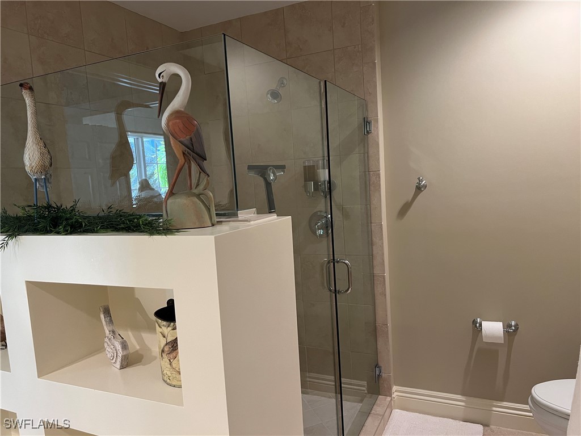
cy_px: 218
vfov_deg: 53.1
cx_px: 290
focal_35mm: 26
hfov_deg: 67.3
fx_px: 436
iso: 200
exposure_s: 1/60
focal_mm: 5.7
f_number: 1.5
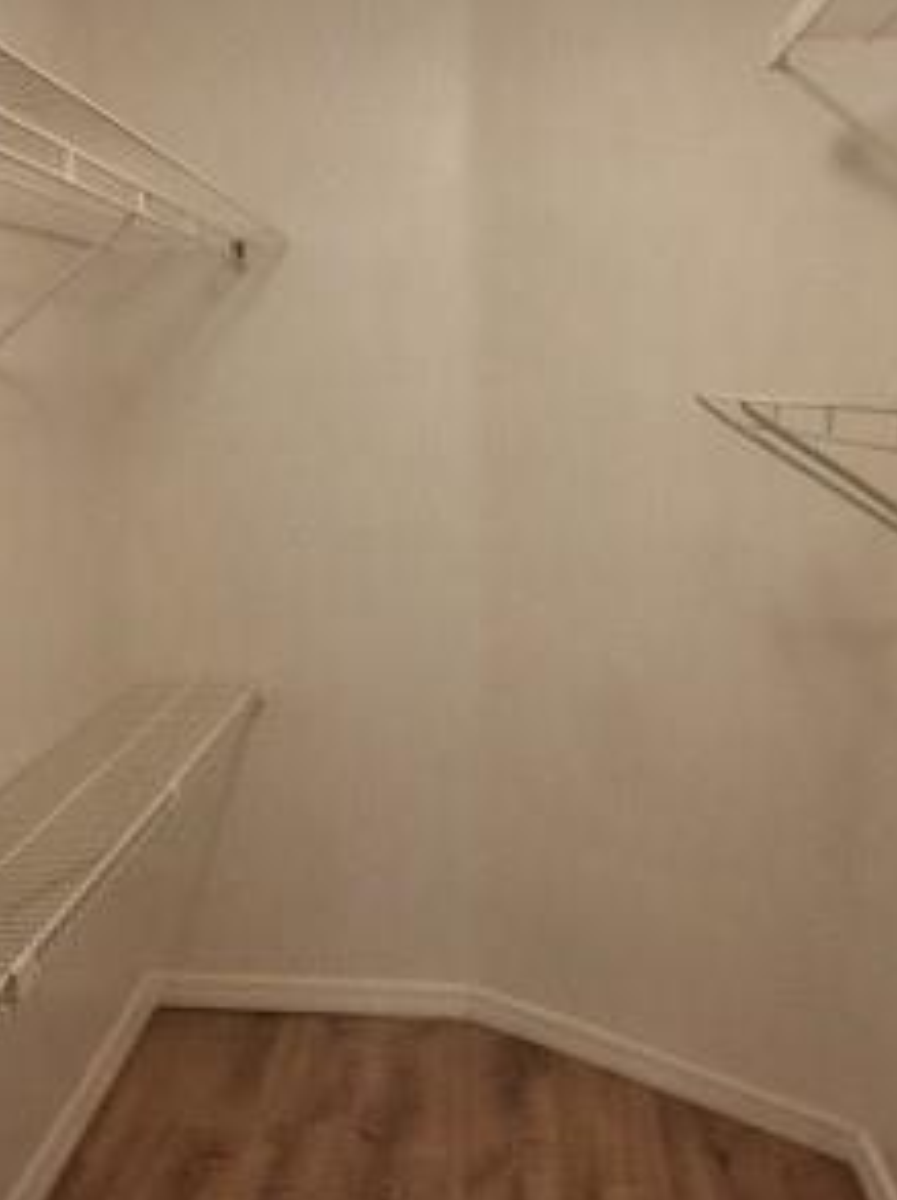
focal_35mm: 35
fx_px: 1212
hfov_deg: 40.6
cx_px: 479
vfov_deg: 52.7
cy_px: 618
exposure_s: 1/30
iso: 200
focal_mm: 1.64
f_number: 2.2
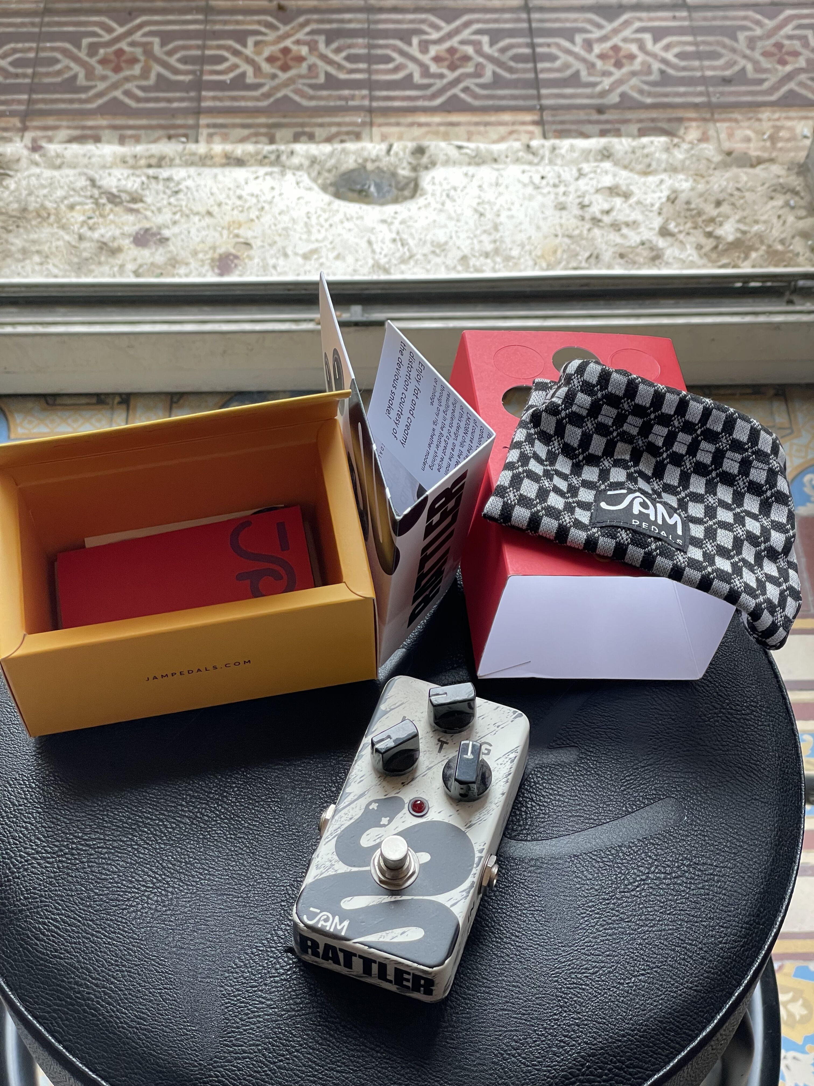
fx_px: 1630
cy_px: 543
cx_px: 407
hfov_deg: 28.0
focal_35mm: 52
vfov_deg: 36.8
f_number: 2
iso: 125
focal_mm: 6
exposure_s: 1/50
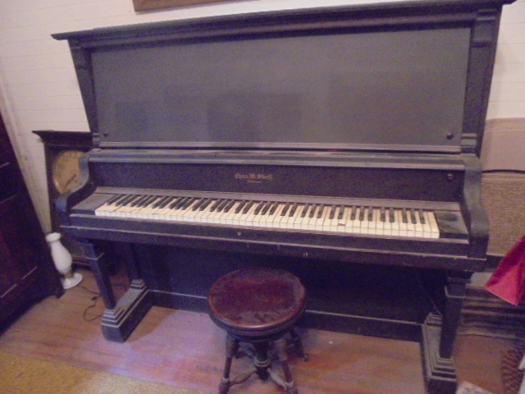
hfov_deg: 67.3
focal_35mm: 26
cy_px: 197
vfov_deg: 53.1
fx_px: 394
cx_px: 262
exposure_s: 1/8
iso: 800
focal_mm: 4.6
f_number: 3.5
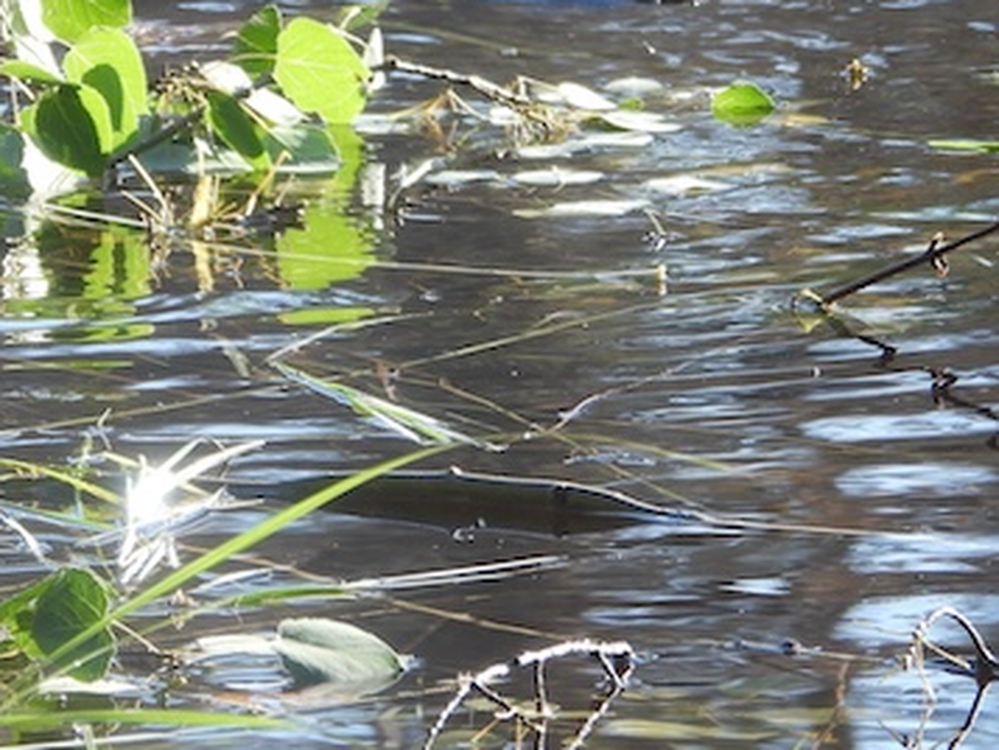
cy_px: 3
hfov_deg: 2.6
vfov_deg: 1.9
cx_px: 6
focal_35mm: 766
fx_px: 22114
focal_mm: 67.8
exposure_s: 1/160
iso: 100
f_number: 5
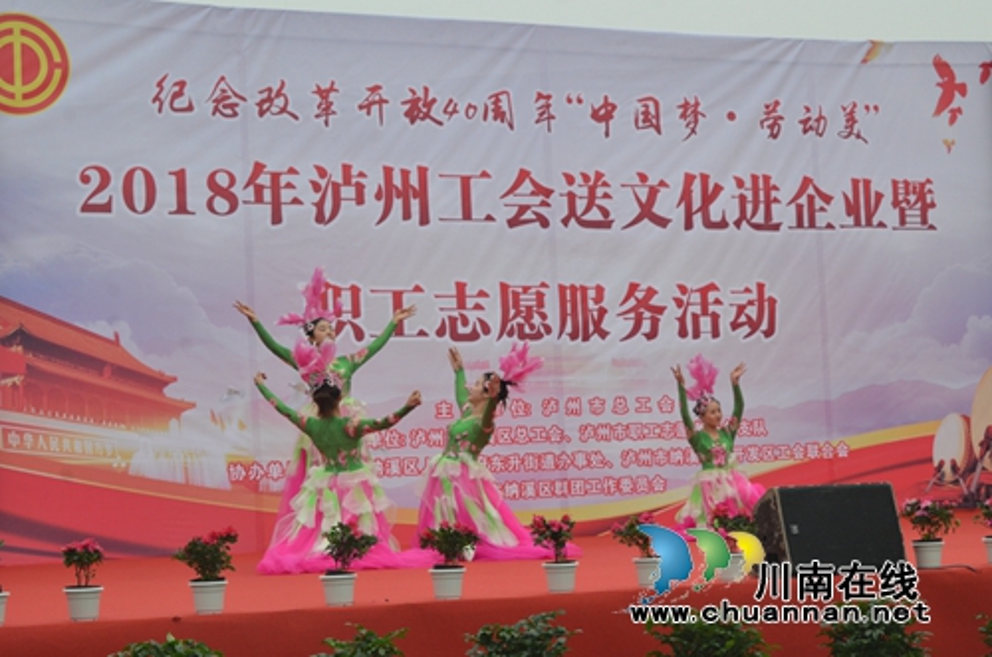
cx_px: 496
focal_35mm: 87
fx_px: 2392
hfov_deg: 23.4
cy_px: 328
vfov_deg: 15.6
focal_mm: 58
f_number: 9.5
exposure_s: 1/350
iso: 1250
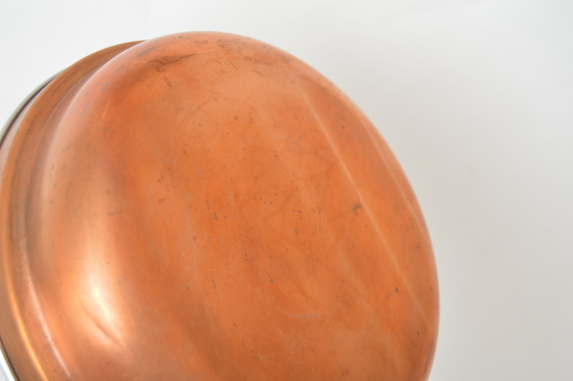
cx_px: 286
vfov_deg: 22.6
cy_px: 190
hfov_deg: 33.4
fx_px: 954
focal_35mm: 60
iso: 200
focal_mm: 40
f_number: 5
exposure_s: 1/160
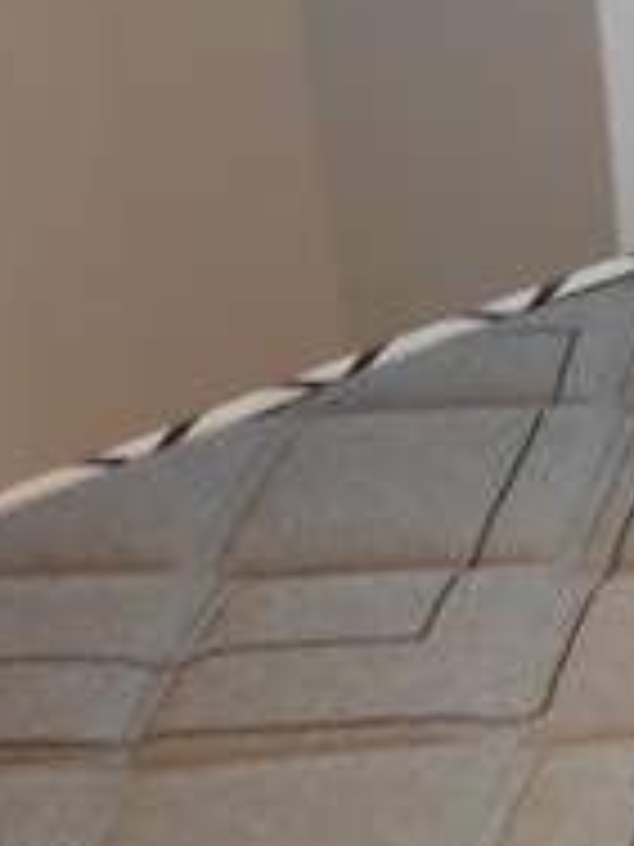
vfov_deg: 12.9
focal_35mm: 153
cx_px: 1344
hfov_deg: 9.0
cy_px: 578
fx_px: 3736
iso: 100
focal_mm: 5.75
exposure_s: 1/100
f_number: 2
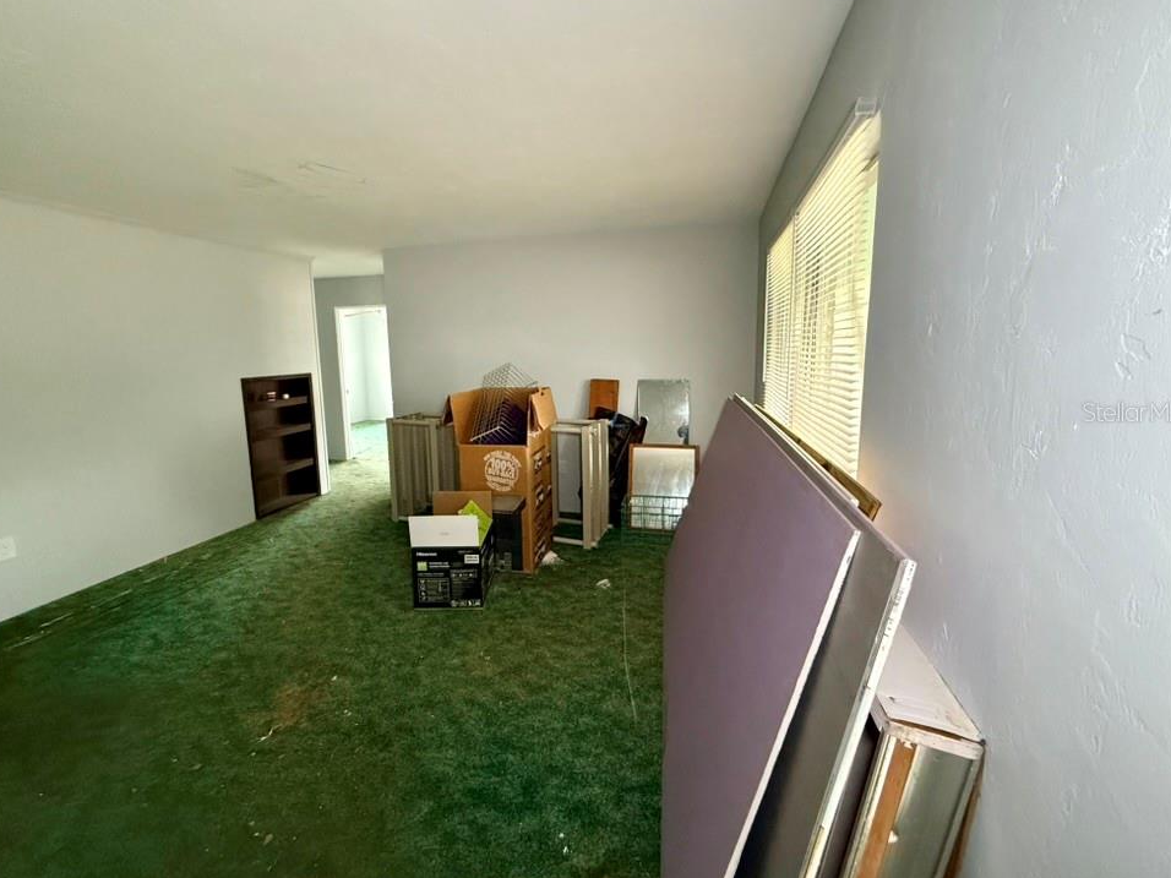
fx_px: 507
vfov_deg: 81.7
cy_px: 411
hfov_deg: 98.2
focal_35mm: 15
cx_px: 571
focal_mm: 2.22
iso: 800
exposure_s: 1/60
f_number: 2.2
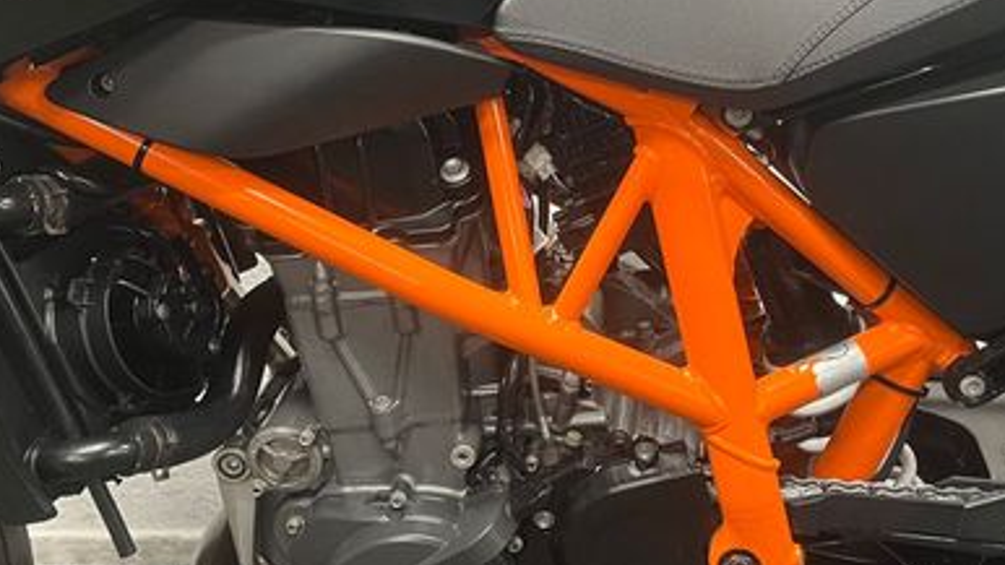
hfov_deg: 43.0
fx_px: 1252
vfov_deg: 25.2
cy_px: 167
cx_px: 690
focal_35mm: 47
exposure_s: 1/50
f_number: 1.6
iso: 400
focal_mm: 5.1
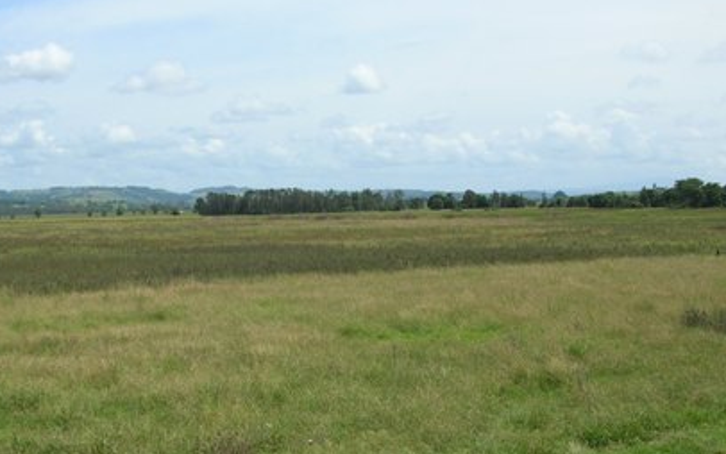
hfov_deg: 33.0
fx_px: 1207
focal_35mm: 61
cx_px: 209
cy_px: 315
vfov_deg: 21.2
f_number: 5.6
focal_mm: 5.8
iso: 50
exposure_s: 1/350
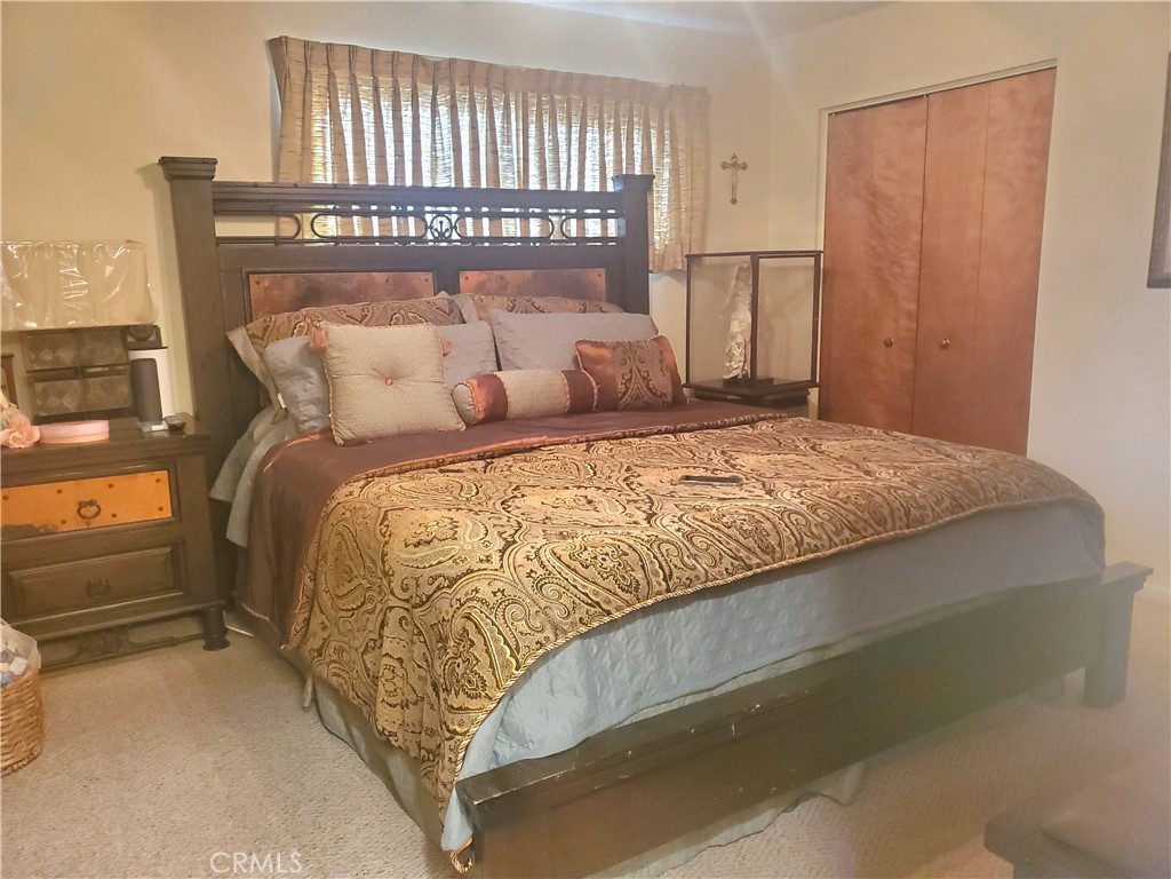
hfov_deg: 67.3
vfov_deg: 53.1
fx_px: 880
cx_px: 586
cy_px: 440
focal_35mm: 26
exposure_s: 1/40
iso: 500
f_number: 1.5
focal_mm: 4.3
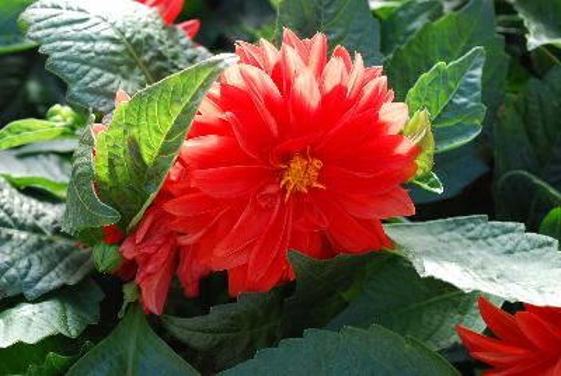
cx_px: 280
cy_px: 188
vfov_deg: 20.7
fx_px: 1030
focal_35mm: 66
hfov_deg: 30.5
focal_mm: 44
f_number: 7.1
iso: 200
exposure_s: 1/60
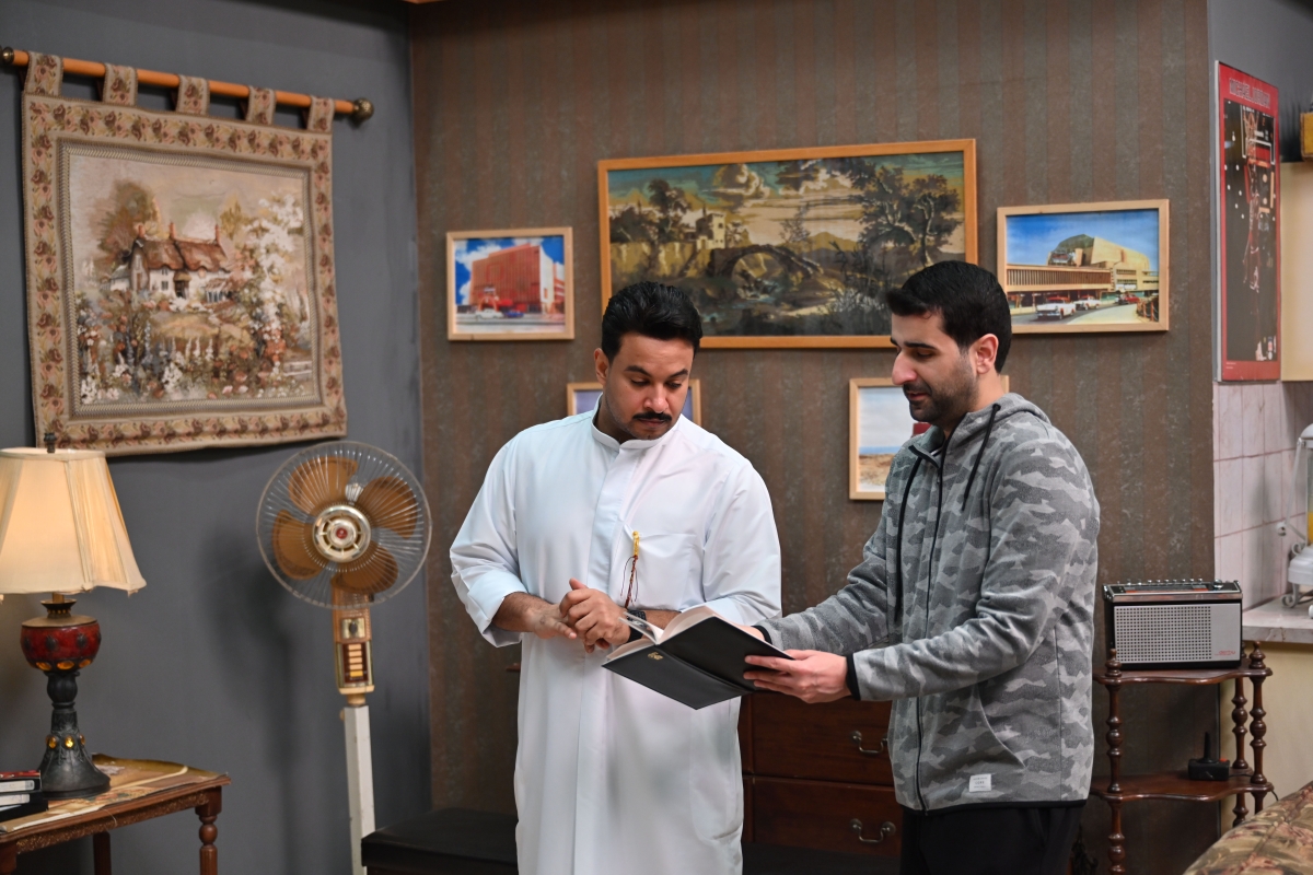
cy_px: 438
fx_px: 1933
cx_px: 656
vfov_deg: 25.5
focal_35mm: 53
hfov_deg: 37.5
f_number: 2.8
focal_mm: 53
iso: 640
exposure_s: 1/60
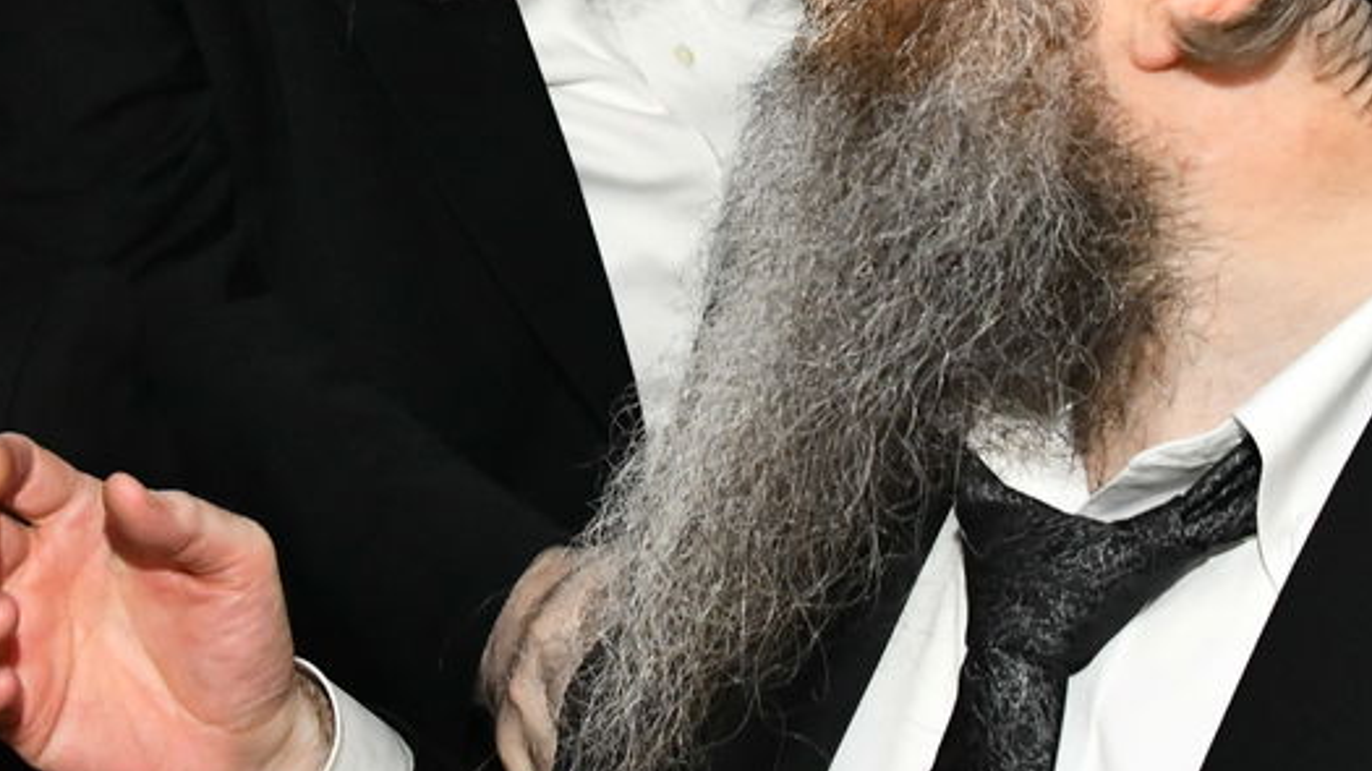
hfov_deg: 17.4
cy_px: -88
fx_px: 4474
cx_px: 617
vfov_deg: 9.7
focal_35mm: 123
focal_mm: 44
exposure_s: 1/160
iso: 3200
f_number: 5.6
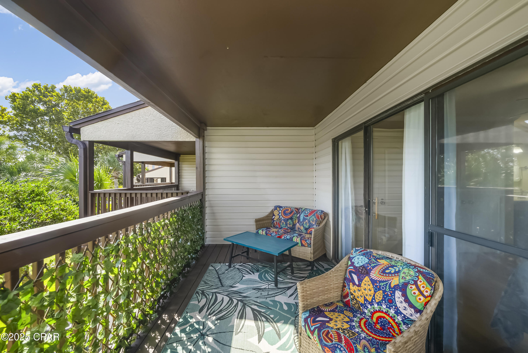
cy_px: 176
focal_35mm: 13
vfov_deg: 85.5
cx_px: 264
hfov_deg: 108.3
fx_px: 191
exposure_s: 1/60
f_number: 8
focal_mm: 13
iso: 400
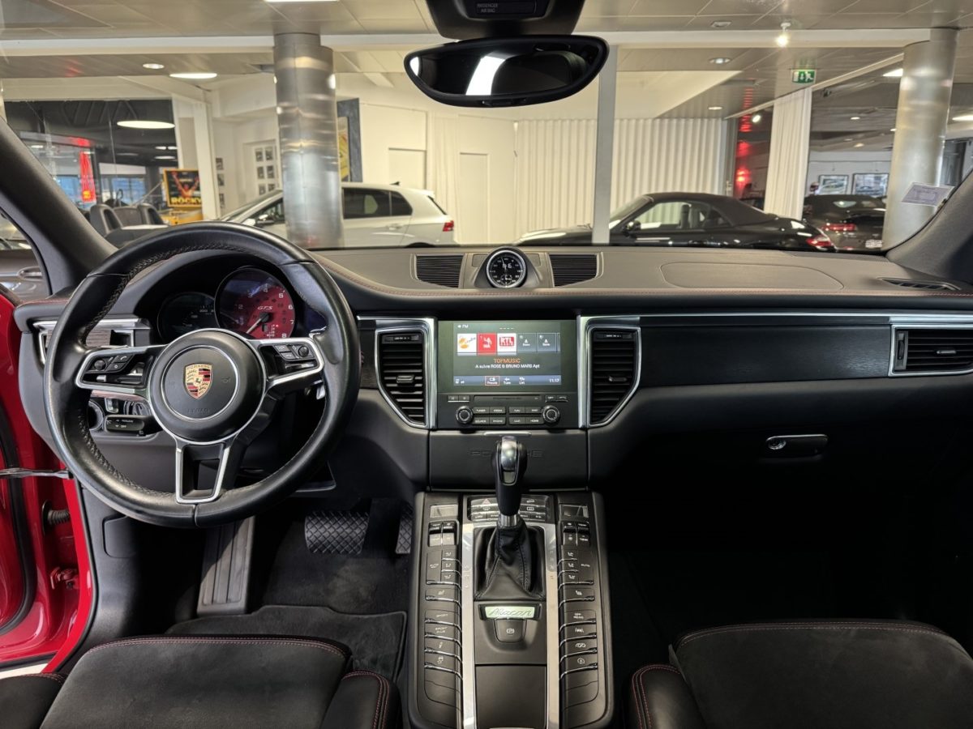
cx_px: 486
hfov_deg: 71.6
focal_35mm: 24
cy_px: 364
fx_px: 675
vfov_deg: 56.8
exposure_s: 1/50
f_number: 1.78
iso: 640
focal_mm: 6.76
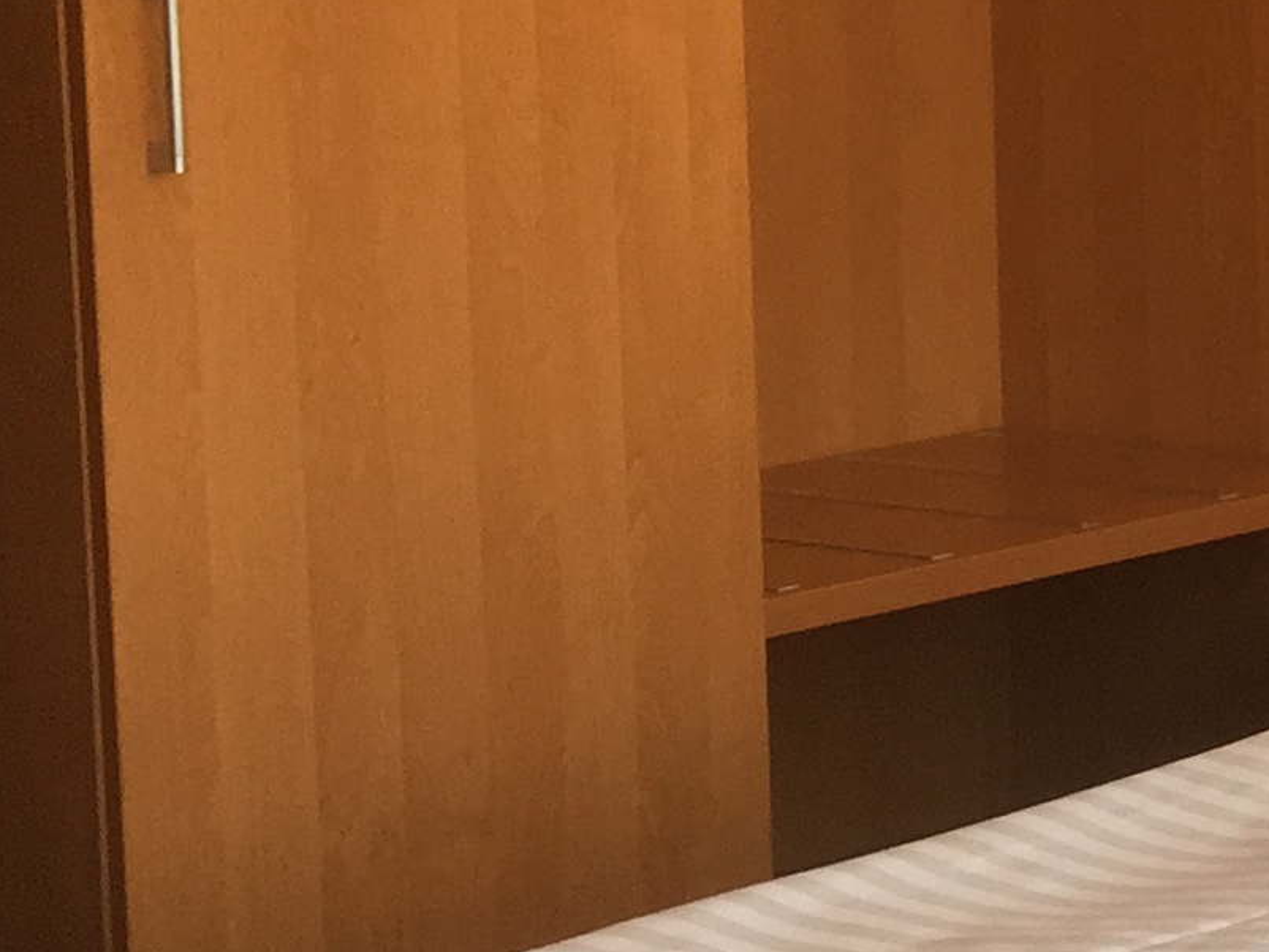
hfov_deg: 14.6
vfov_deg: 12.5
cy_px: 259
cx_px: 2290
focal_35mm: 118
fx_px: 4327
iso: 40
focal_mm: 4.15
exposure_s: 1/60
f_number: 2.2
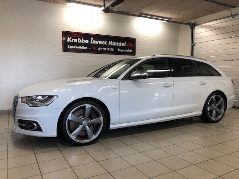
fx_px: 193
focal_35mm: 28
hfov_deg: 63.4
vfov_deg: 49.7
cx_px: 120
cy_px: 90
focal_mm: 3.99
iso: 25
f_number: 1.8
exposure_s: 1/33
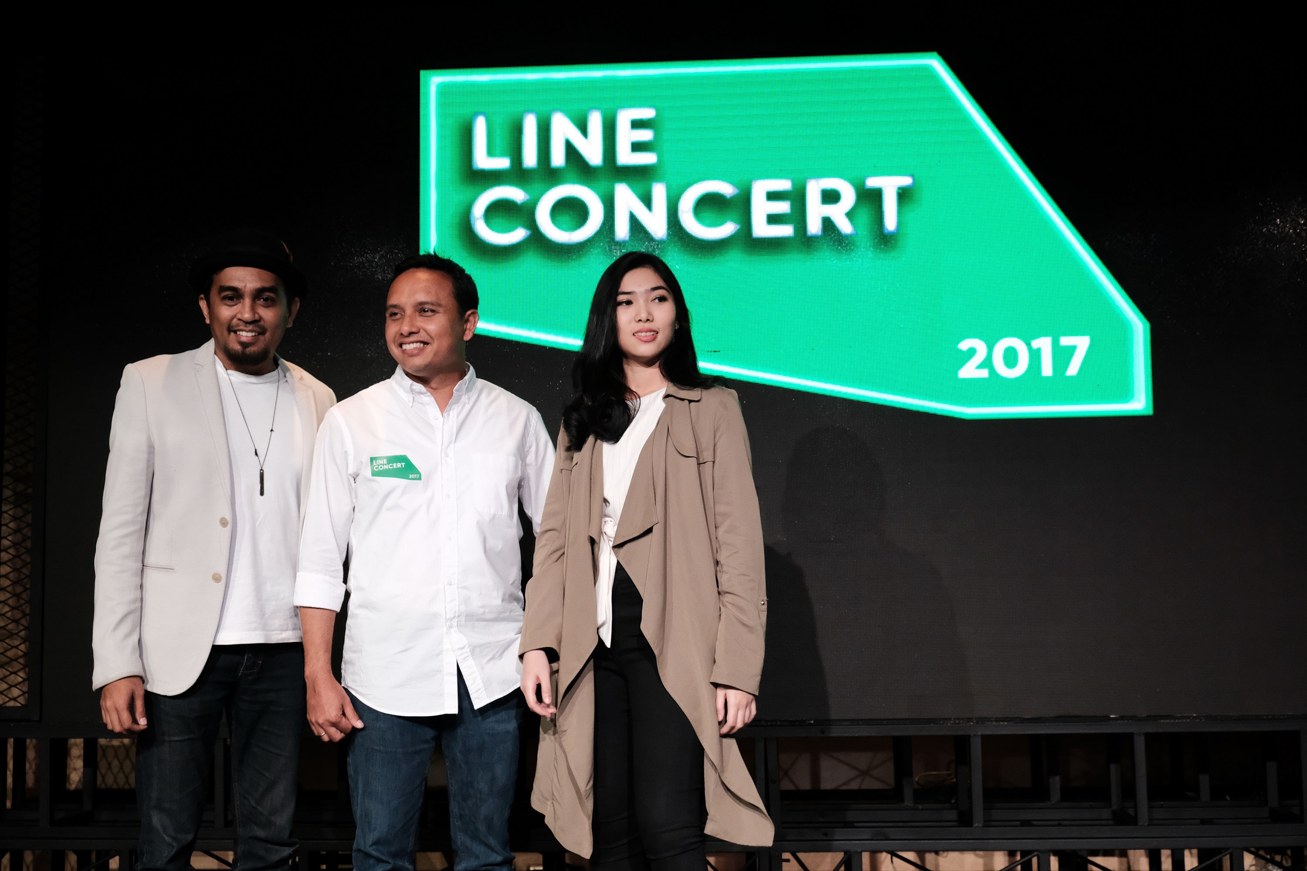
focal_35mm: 38
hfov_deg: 50.7
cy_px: 436
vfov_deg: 35.1
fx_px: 1380
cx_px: 654
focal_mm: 25.4
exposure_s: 1/100
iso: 4000
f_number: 4
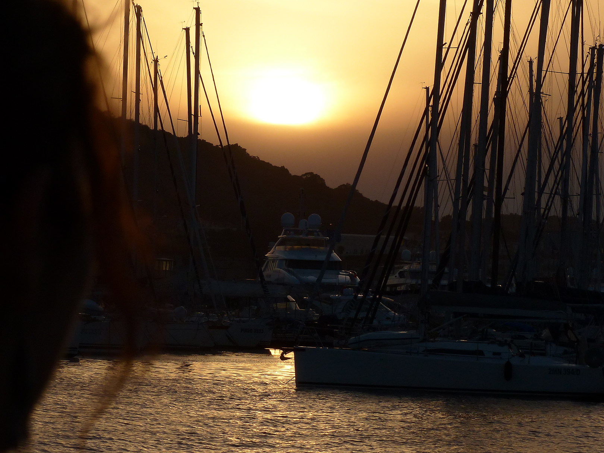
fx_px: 3490
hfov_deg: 9.9
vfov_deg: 7.4
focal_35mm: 200
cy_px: 257
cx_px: 245
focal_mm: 24.3
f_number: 4.5
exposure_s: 1/1600
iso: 100
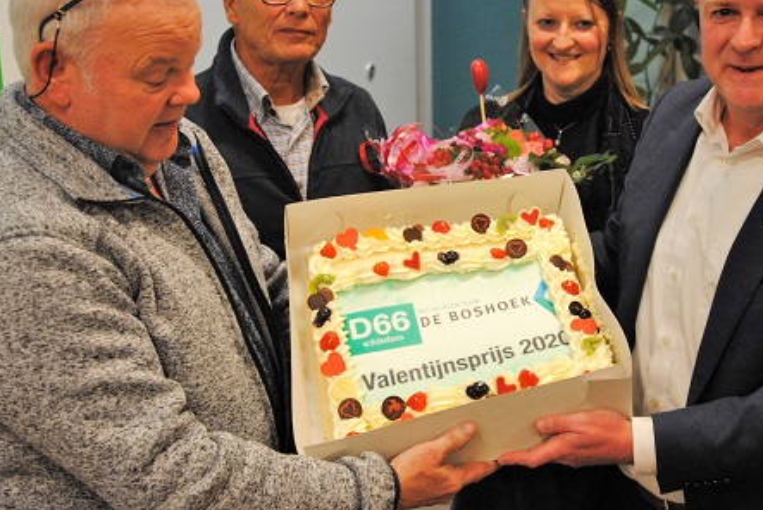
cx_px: 436
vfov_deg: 22.2
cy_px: 192
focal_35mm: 61
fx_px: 1294
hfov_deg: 32.8
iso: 720
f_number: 4.2
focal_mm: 30
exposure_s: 1/30
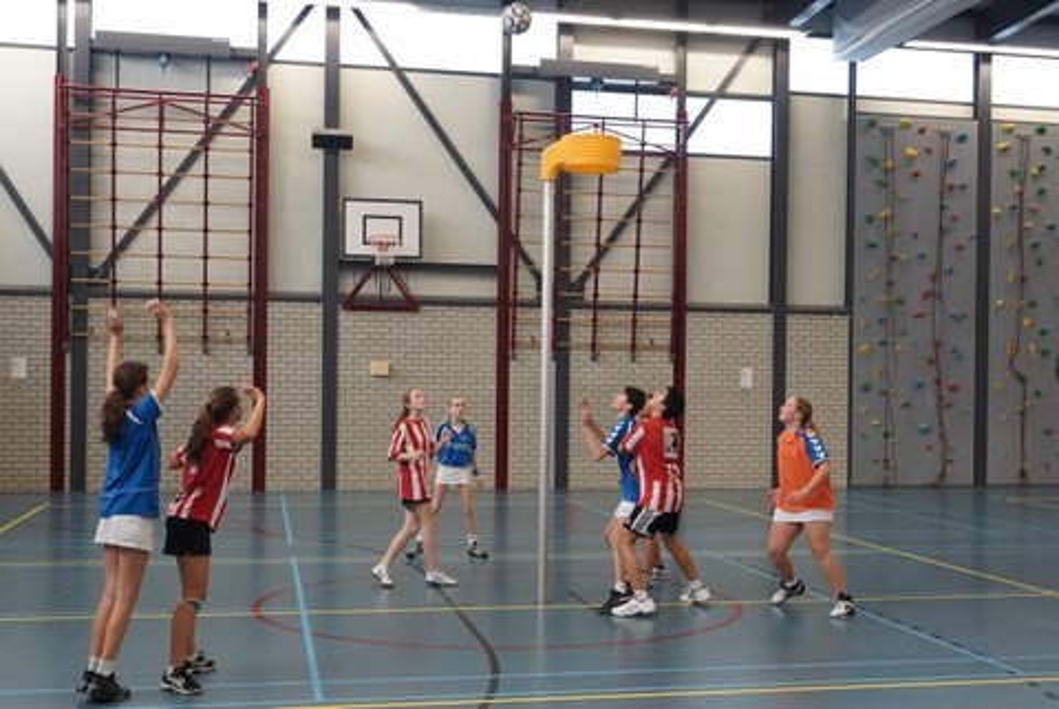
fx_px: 1237
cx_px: 530
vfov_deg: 32.0
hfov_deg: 46.4
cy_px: 354
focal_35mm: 42
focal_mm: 28
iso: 800
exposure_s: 1/200
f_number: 4
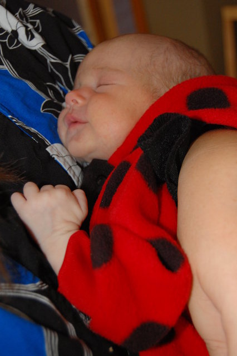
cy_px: 178
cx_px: 118
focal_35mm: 57
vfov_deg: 35.1
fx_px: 563
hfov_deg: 23.8
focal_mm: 38
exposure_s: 1/60
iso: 720
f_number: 4.8
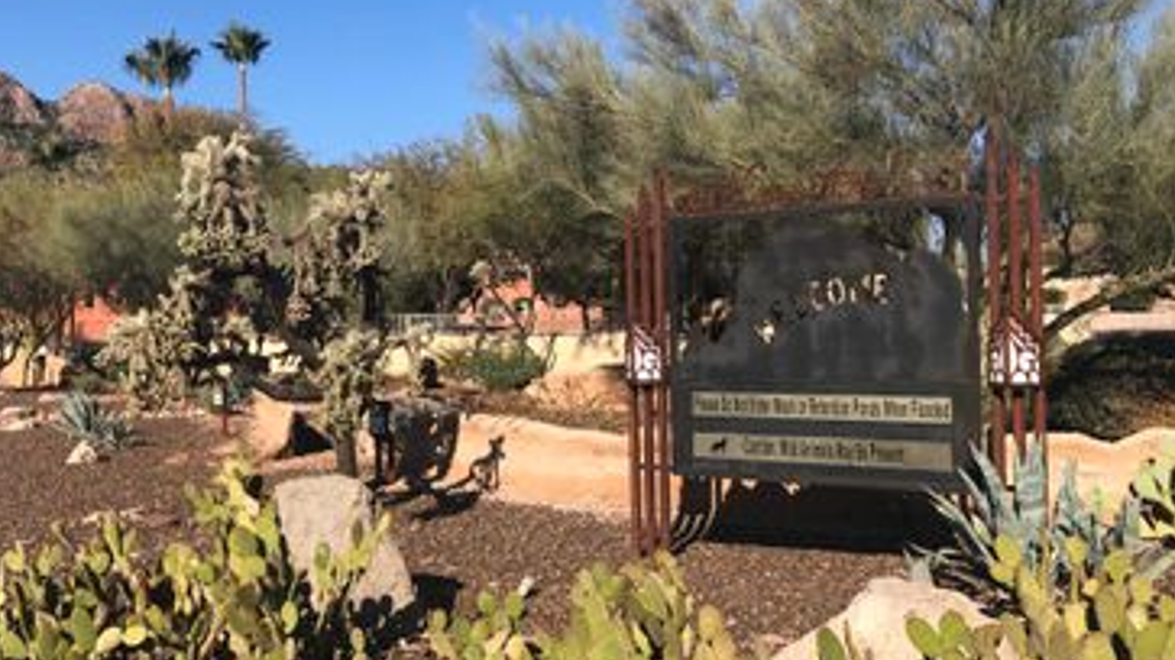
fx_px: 1308
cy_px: 306
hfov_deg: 48.3
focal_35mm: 42
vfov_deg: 28.3
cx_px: 521
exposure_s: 1/1869
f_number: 1.8
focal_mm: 3.99
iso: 20
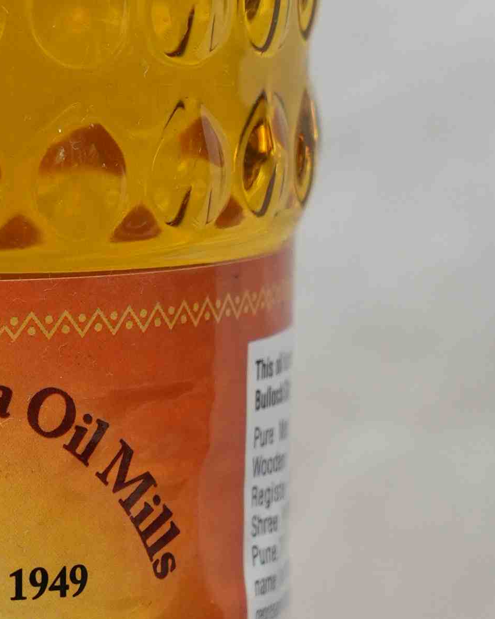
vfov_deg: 3.6
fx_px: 9836
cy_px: 450
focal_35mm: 537
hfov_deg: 2.9
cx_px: -78
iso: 200
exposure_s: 1/80
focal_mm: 97
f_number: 5
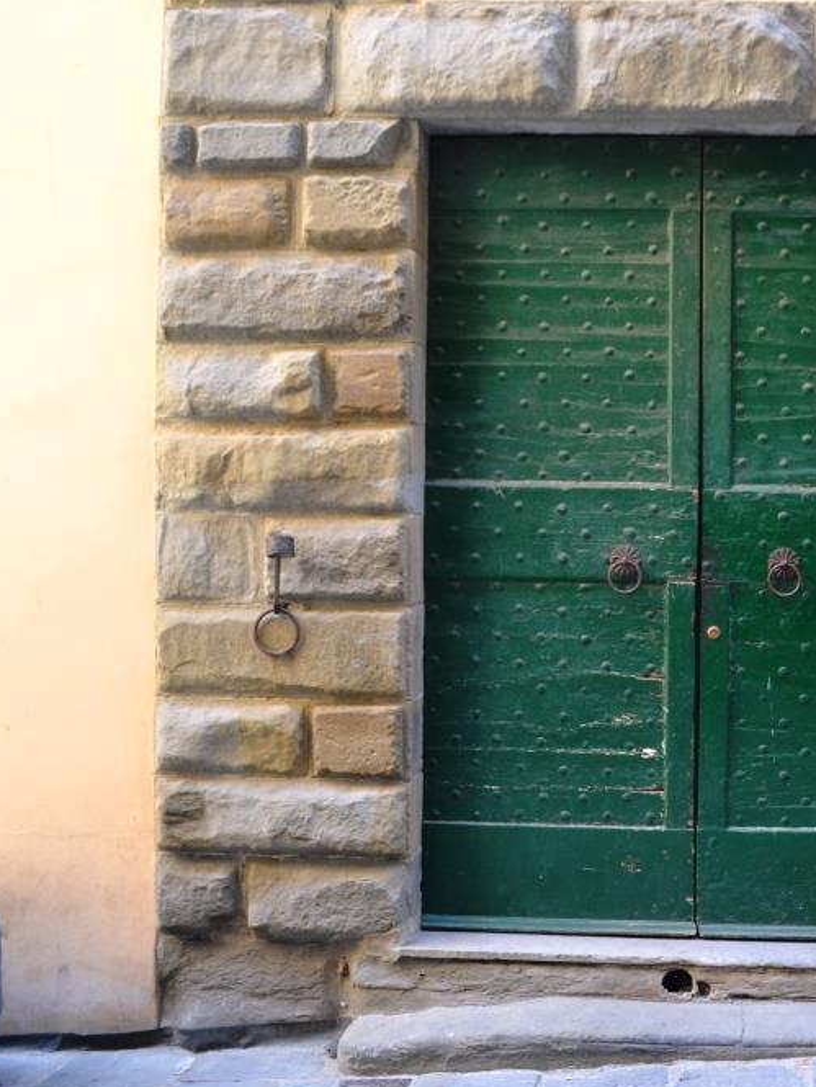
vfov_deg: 46.8
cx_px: 690
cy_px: 544
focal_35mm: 40
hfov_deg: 34.5
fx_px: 1257
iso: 400
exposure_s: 1/80
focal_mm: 18
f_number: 4.5
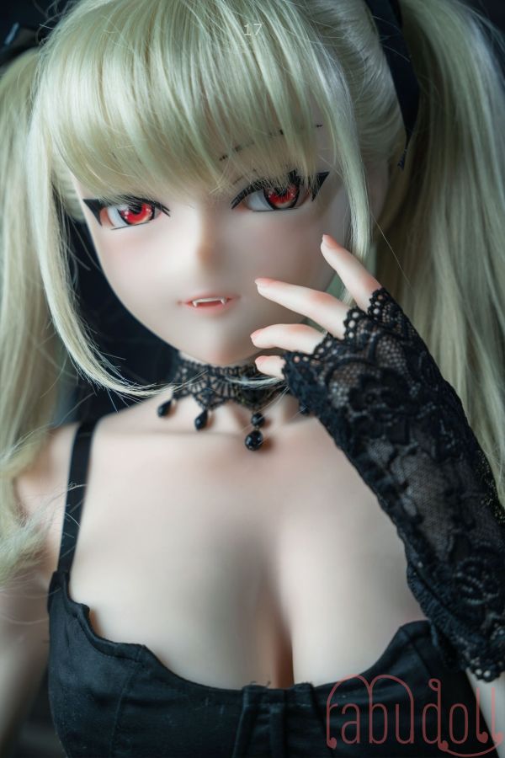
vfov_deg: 39.6
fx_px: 1052
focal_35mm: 50
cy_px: 379
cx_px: 252
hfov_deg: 27.0
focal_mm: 50
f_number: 6.3
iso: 125
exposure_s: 1/2.5
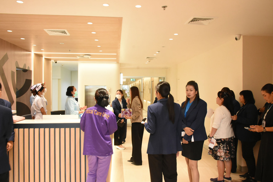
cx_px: 136
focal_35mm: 30
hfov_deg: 61.9
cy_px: 91
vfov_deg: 43.6
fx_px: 227
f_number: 9
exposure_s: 1/40
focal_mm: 20
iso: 3200
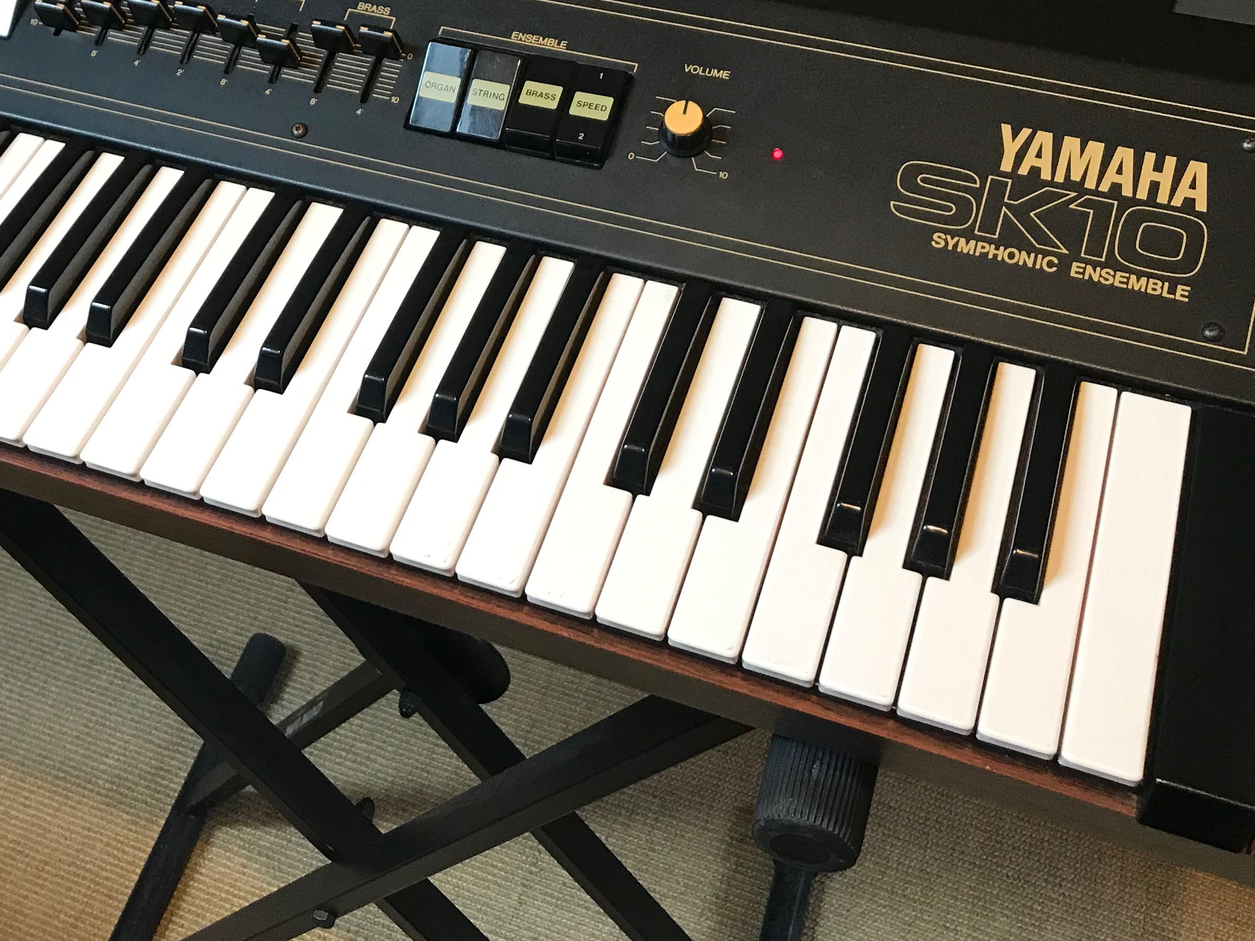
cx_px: 352
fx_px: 1704
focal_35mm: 47
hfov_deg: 39.6
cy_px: 304
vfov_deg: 30.6
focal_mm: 3.99
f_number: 1.8
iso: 40
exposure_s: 1/25
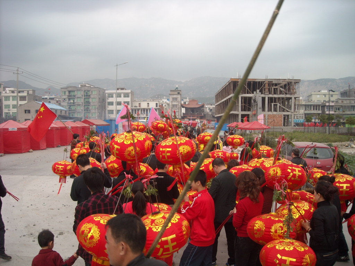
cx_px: 178
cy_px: 133
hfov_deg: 52.6
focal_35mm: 35
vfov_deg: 40.7
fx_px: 359
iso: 64
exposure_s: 1/129
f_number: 5.6
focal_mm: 5.7
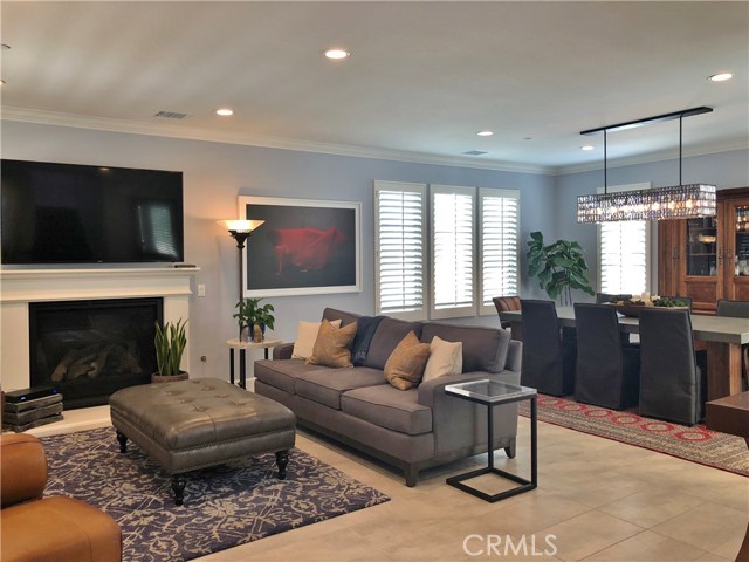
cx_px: 374
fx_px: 606
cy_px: 281
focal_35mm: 28
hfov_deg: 63.4
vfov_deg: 49.7
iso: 40
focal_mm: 4
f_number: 1.8
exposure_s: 1/24
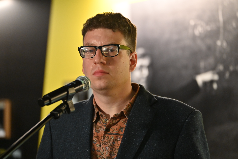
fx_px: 925
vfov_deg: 9.8
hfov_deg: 14.7
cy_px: 80
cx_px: 119
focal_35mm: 140
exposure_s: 1/200
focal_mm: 140
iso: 3600
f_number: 2.8
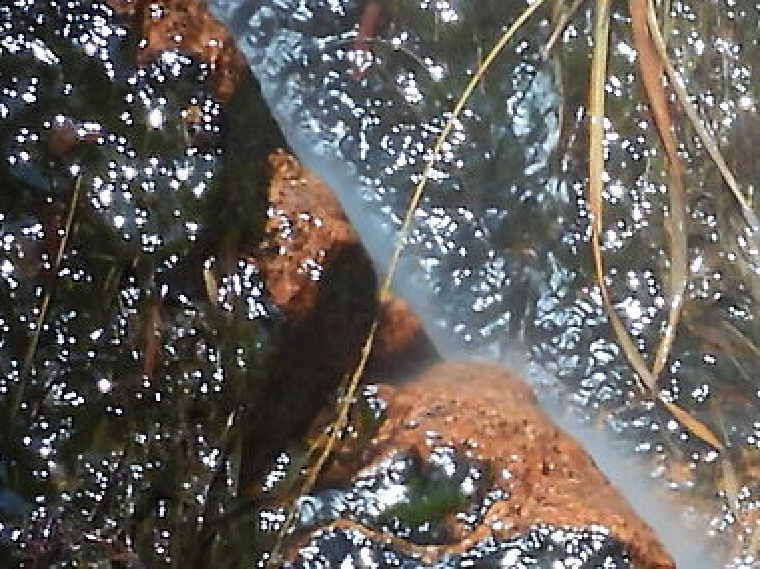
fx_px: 13213
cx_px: 1486
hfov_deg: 3.3
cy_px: 1100
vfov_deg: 2.5
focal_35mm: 602
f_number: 8
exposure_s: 5
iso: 100
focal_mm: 17
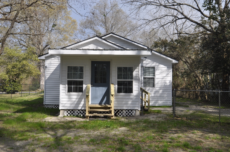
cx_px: 115
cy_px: 76
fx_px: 230
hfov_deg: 53.2
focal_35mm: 36
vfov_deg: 36.8
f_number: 9
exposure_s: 1/320
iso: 200
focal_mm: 24
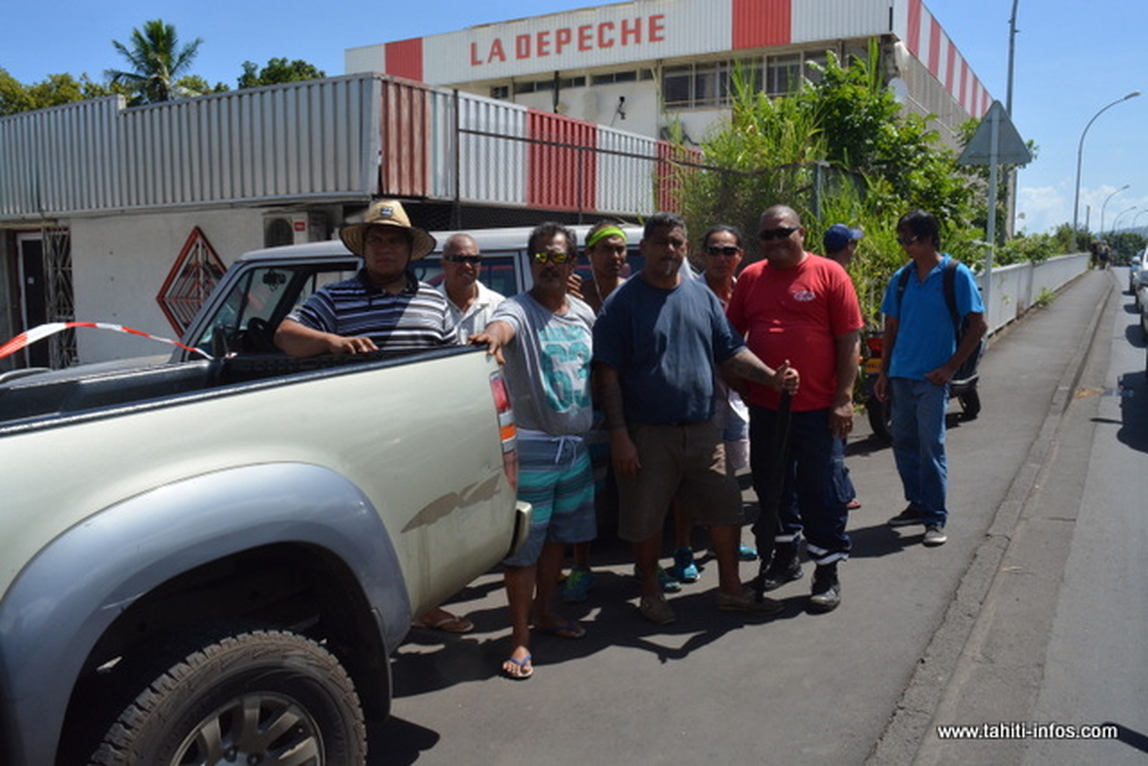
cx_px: 574
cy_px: 383
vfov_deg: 48.0
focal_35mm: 27
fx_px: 861
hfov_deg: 67.4
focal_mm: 18
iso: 1000
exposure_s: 1/1000
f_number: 16
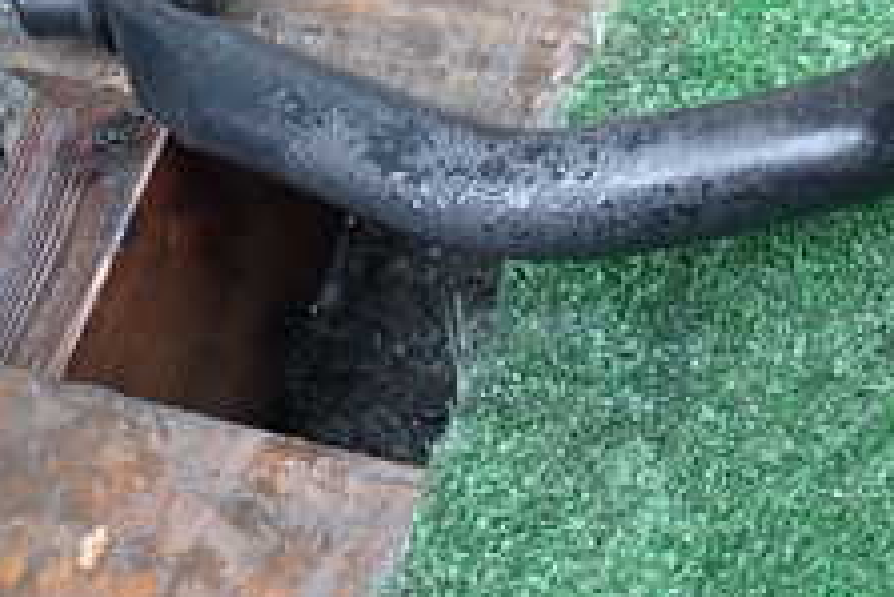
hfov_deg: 26.1
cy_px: 240
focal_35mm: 70
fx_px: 1739
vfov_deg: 19.5
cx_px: 1038
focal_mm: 4.5
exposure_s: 1/30
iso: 250
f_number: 2
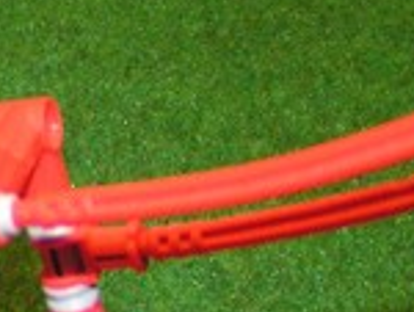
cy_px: 182
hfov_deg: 11.3
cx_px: -339
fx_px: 1941
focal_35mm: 162
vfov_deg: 9.2
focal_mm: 5.8
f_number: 2.8
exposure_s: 1/40
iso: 200
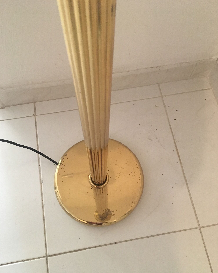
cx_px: 109
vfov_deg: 57.1
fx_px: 250
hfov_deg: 47.1
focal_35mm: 31
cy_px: 145
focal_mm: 4.15
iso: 200
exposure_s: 1/17
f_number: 2.2
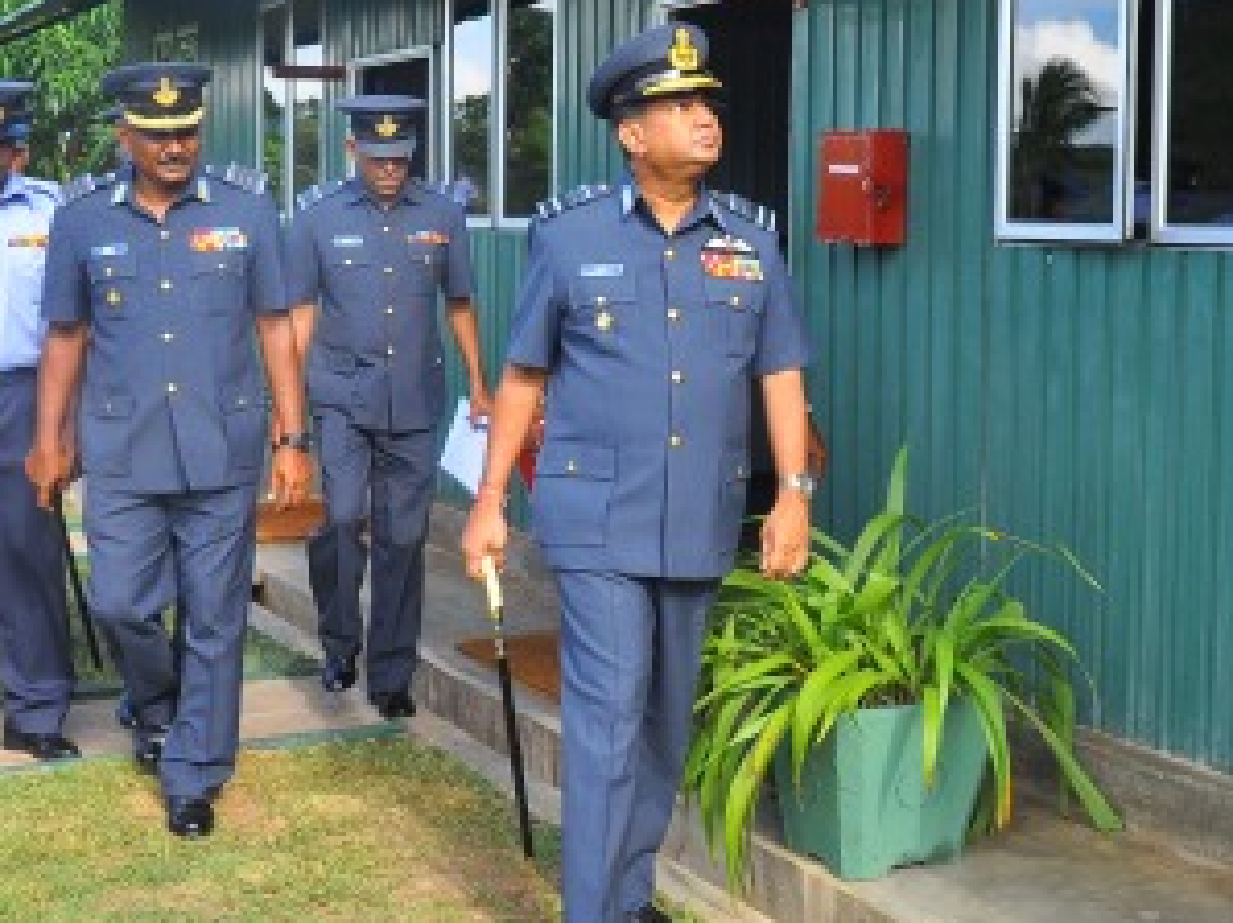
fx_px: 1851
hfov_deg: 36.4
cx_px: 841
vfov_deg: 28.0
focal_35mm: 52
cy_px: 412
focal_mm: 18
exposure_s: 1/160
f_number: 9
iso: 320
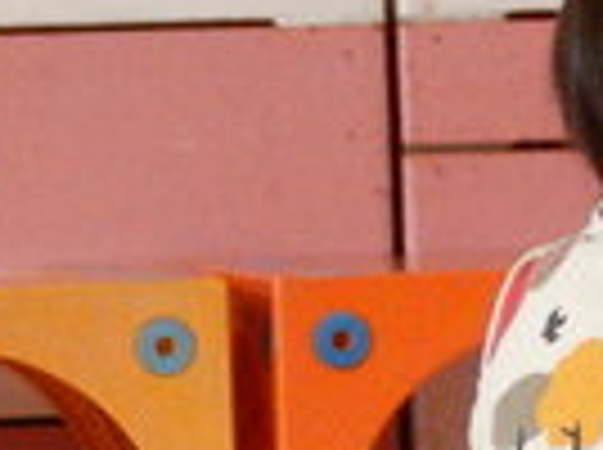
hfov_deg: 3.1
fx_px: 11042
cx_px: 1683
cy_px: 657
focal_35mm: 635
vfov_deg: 2.3
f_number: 4.7
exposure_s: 1/60
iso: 125
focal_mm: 15.3
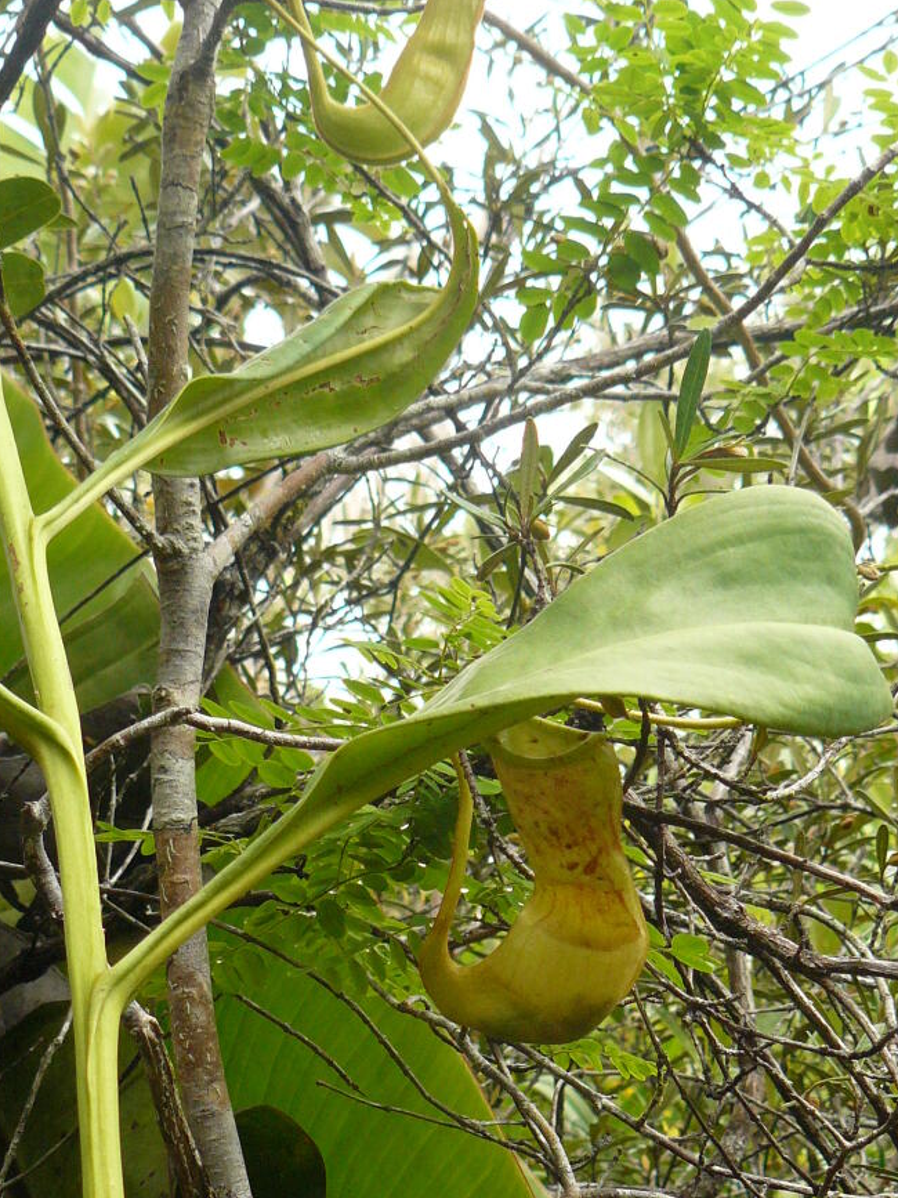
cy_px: 824
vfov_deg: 19.0
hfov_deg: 14.4
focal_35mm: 103
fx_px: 3564
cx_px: 519
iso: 200
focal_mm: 10.4
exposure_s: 1/125
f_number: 3.2
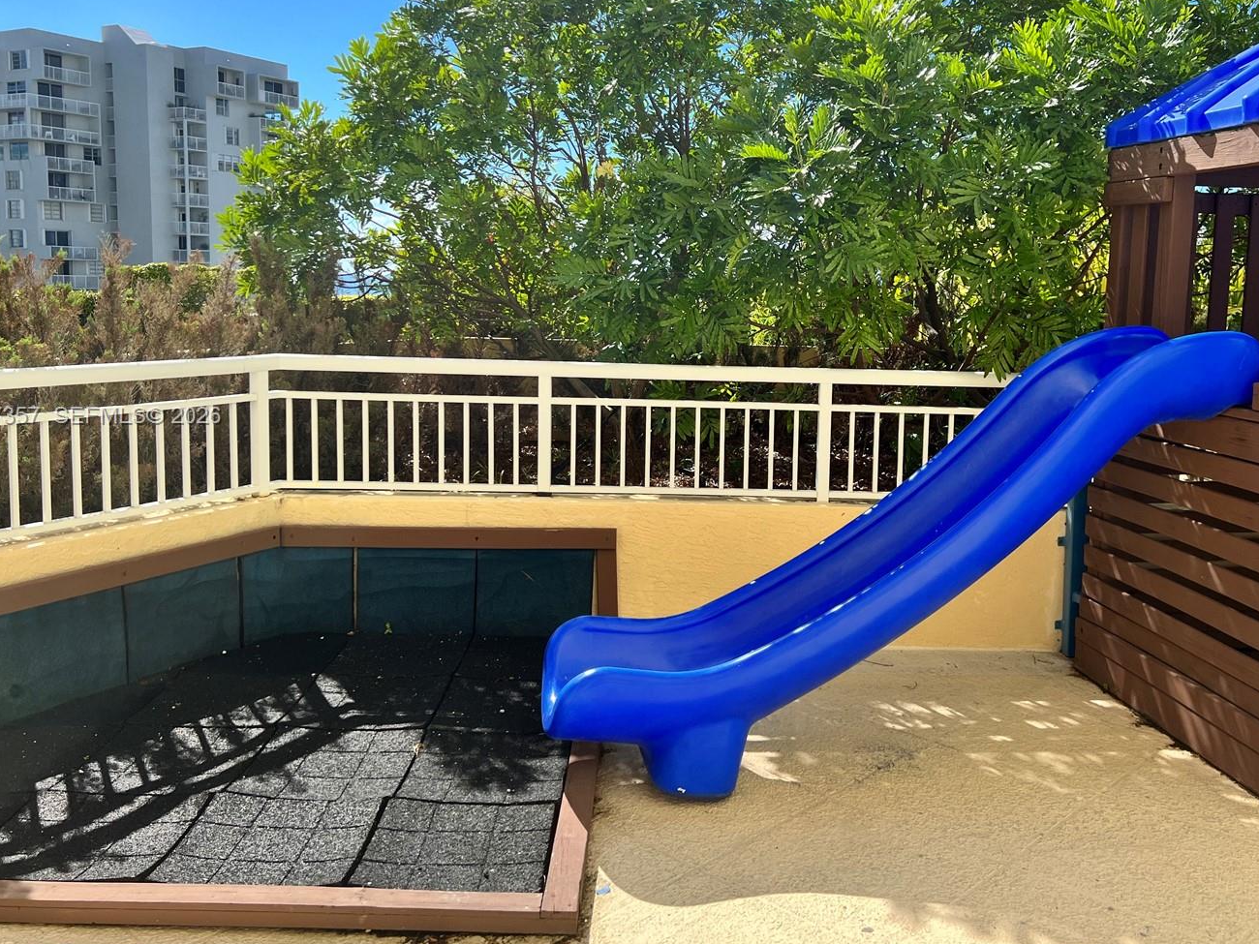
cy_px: 417
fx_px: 1164
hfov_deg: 56.7
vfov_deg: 44.1
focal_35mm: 32
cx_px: 694
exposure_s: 1/3257
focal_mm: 5.7
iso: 50
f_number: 1.5
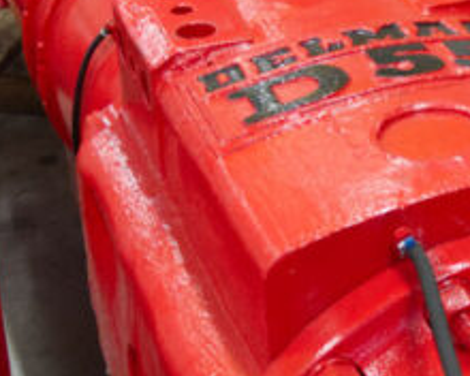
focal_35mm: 118
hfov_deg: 15.0
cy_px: 37
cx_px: 728
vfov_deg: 13.0
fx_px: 1641
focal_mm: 24
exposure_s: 1/60
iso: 2000
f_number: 3.8
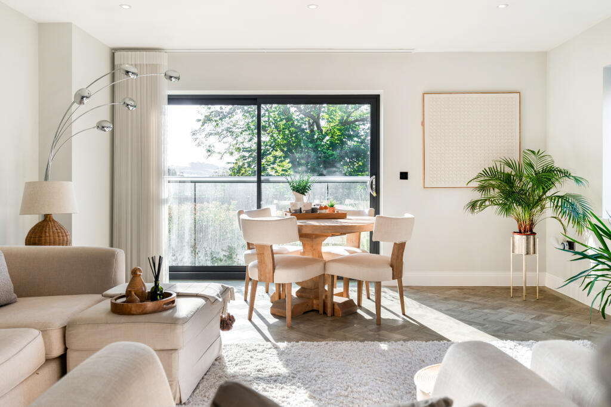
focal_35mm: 29
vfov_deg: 45.0
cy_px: 204
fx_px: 492
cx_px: 306
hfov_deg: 63.7
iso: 320
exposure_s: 1/80
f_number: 4.5
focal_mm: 29
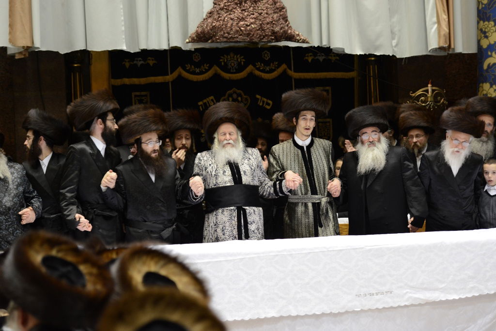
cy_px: 166
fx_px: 1241
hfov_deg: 22.6
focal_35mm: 90
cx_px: 248
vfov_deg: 15.2
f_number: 3.5
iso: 1600
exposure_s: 1/80
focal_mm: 90
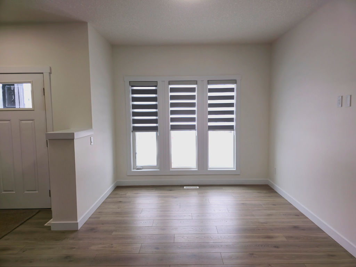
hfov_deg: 73.9
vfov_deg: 58.9
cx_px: 178
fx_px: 237
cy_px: 134
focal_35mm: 23
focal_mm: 6.3
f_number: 1.7
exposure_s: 1/120
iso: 50
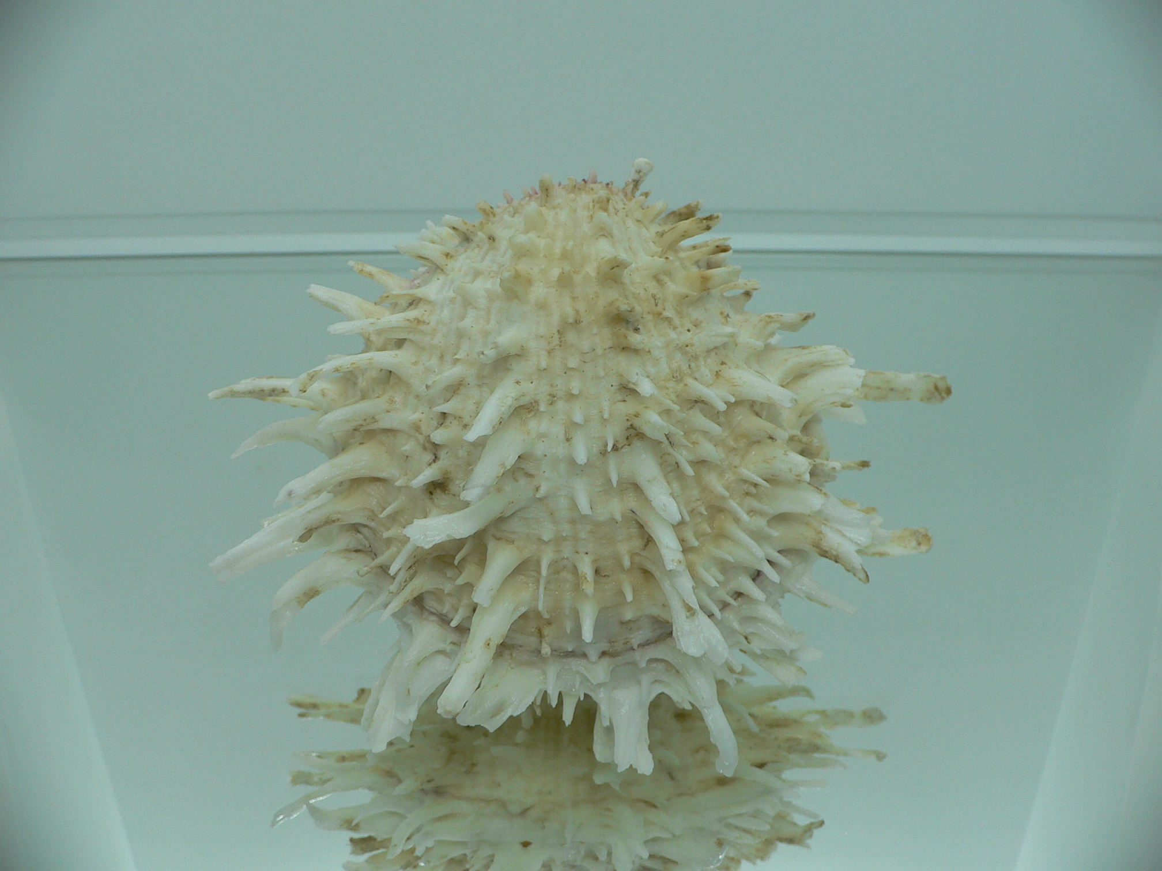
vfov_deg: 40.7
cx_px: 581
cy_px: 436
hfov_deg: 52.6
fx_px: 1175
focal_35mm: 35
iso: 80
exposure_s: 1/80
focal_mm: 4.6
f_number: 2.8
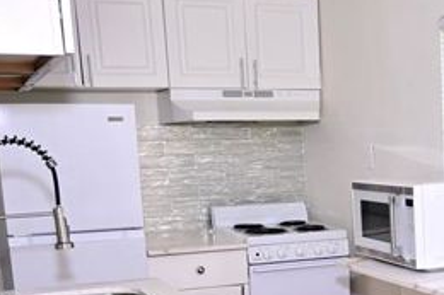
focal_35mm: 65
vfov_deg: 19.8
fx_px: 801
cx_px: 377
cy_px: 337
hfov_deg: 30.0
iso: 79
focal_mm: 16
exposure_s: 1/60
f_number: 4
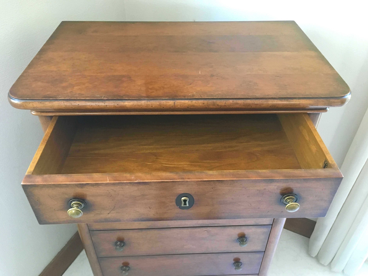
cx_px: 184
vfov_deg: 48.2
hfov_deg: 61.7
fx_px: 308
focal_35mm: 29
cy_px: 138
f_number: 2.2
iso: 200
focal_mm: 4.15
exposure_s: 1/25
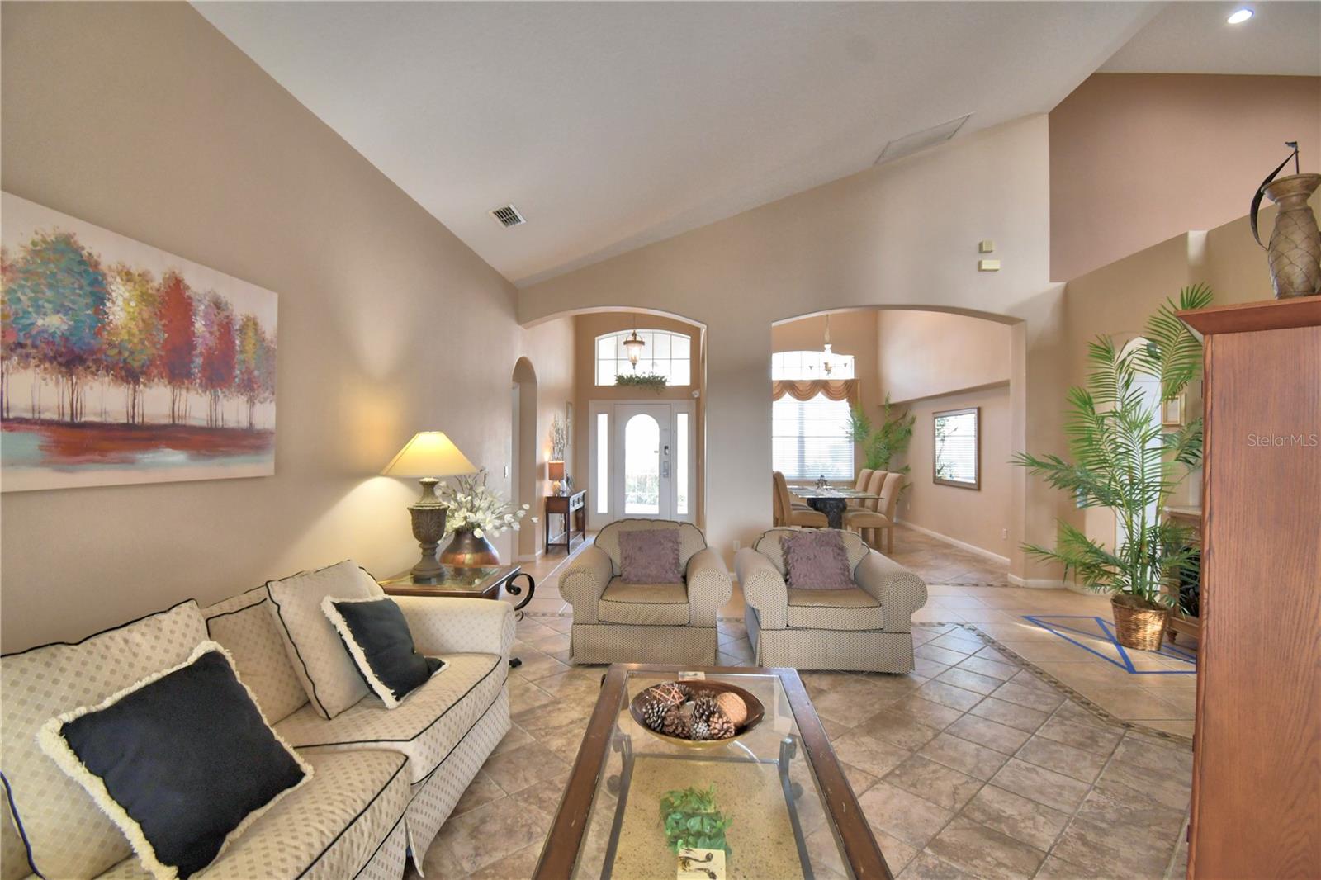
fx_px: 550
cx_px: 660
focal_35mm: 15
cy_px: 440
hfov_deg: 100.4
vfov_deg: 77.3
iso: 400
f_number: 4.5
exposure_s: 1/50
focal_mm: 10
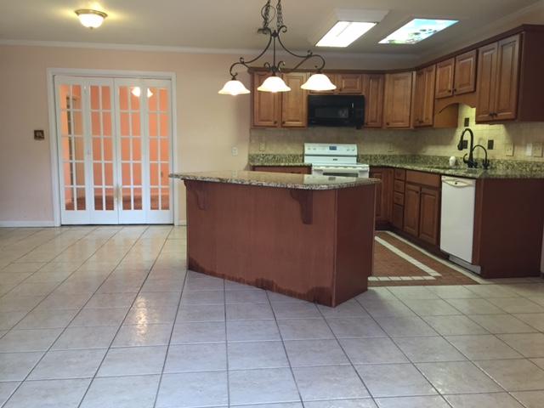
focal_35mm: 29
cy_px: 204
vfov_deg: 48.2
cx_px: 272
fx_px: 456
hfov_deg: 61.7
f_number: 2.2
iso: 100
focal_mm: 4.15
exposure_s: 1/30
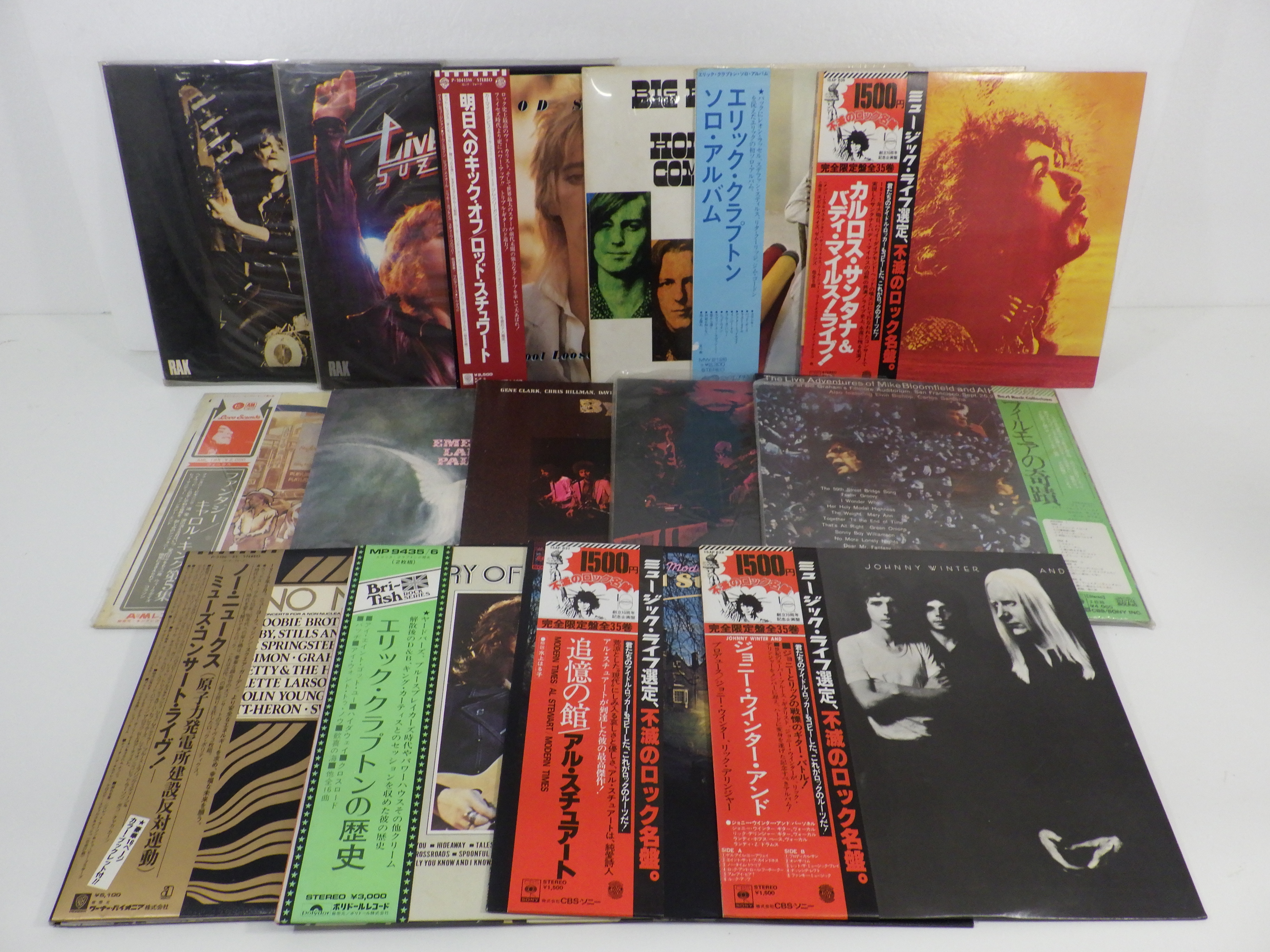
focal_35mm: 28
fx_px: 1027
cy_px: 476
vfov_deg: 49.7
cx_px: 635
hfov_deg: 63.4
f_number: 4.2
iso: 400
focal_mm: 5
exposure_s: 1/160
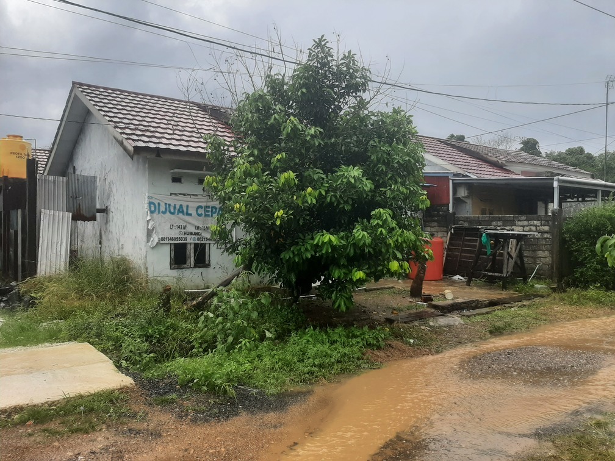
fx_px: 462
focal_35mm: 26
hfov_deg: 67.3
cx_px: 308
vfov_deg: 53.1
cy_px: 230
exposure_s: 1/249
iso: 40
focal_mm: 3.93
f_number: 1.7
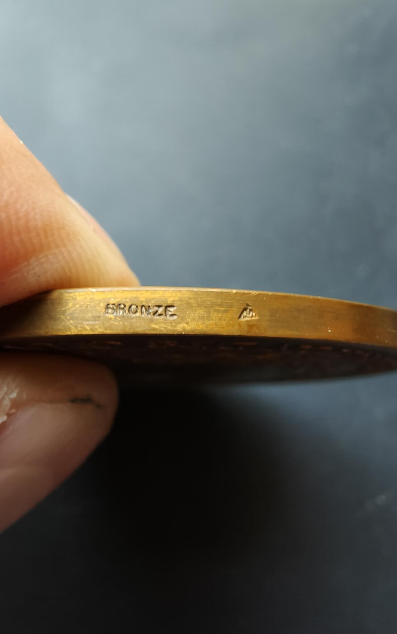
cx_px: 178
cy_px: 316
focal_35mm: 25
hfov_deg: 49.2
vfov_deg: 72.5
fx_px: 433
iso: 1250
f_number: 2
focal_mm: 2.32
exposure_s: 1/25.9
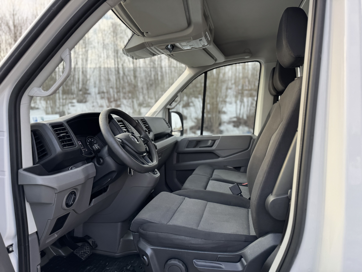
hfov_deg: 71.6
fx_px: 251
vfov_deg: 56.8
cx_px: 181
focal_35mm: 24
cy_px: 136
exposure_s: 1/362
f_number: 1.78
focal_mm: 6.76
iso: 80
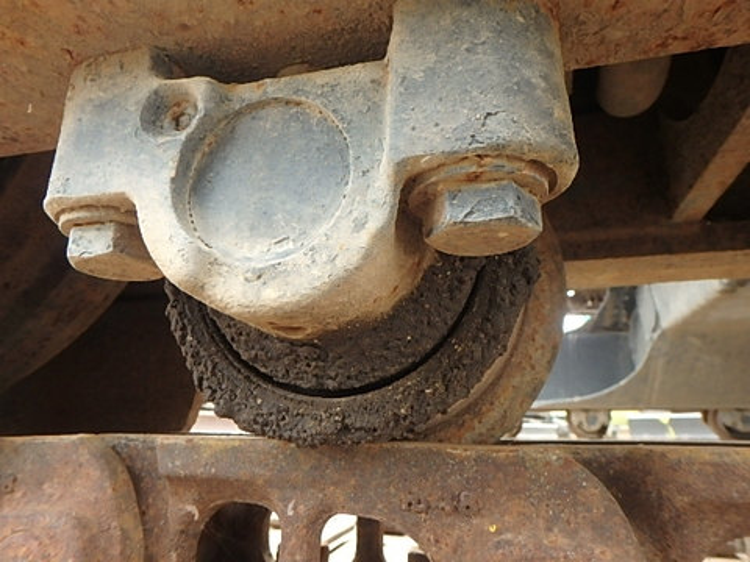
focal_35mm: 25
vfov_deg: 54.9
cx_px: 375
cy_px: 281
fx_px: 542
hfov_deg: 69.4
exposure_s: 1/30
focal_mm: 4.5
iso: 200
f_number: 4.1
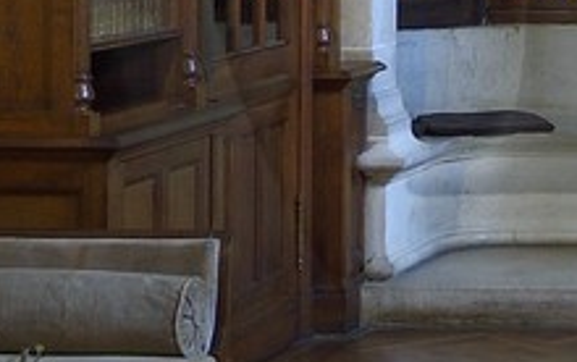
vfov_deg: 7.9
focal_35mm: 163
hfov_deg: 11.6
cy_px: -233
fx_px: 2566
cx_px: 1149
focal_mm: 22
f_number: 9
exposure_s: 1/2
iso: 400
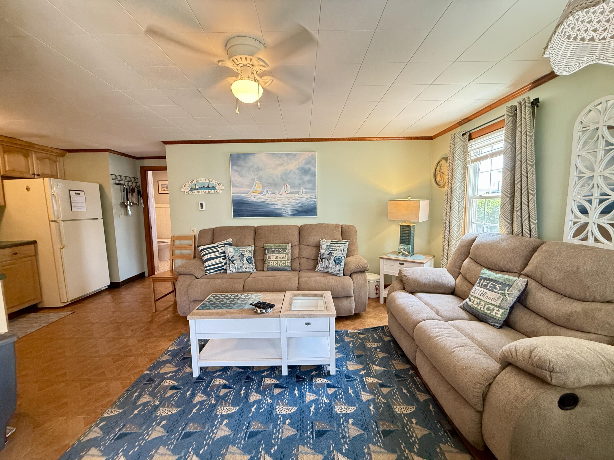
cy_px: 230
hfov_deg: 102.1
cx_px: 307
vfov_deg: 85.7
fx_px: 248
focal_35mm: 14
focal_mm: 2.22
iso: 500
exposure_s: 1/60
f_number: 2.2
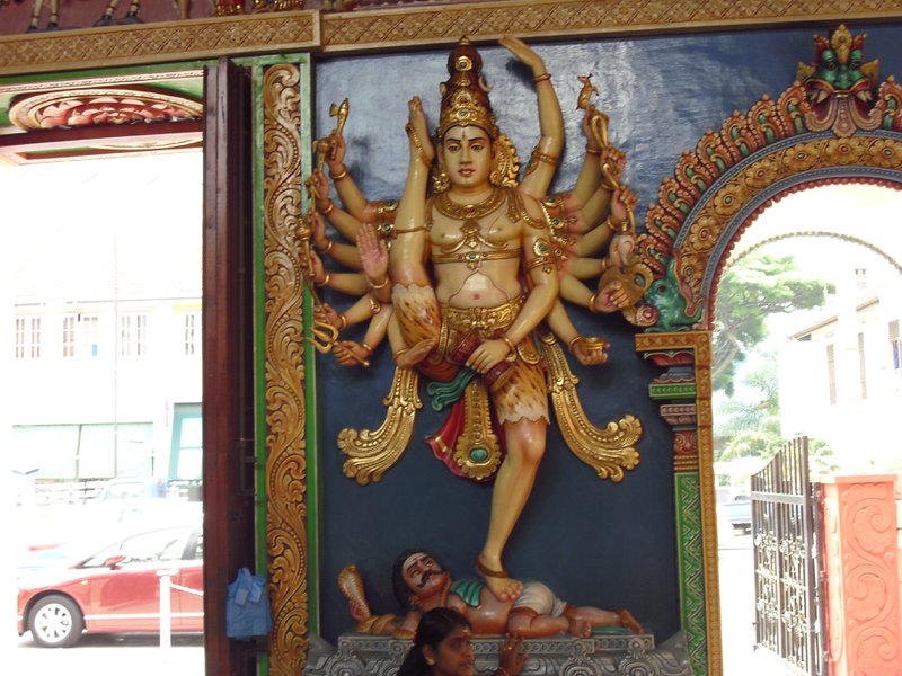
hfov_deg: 41.2
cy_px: 338
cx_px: 451
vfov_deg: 31.5
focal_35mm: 46
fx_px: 1199
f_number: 3.1
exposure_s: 1/80
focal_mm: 7.6
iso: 100
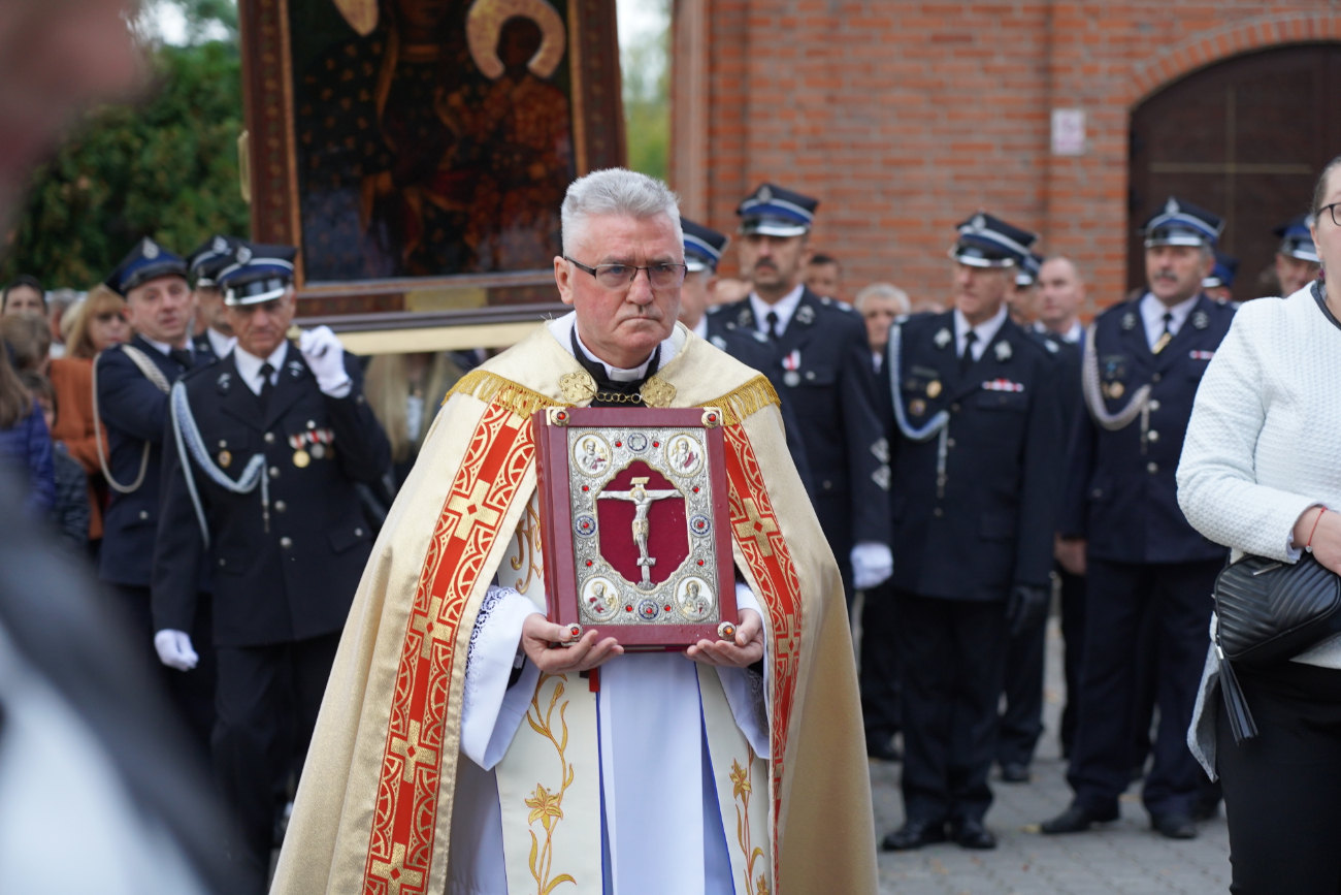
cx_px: 670
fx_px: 3911
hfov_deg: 19.5
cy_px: 448
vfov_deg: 13.0
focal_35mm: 105
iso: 1000
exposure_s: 1/160
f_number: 4
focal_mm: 105
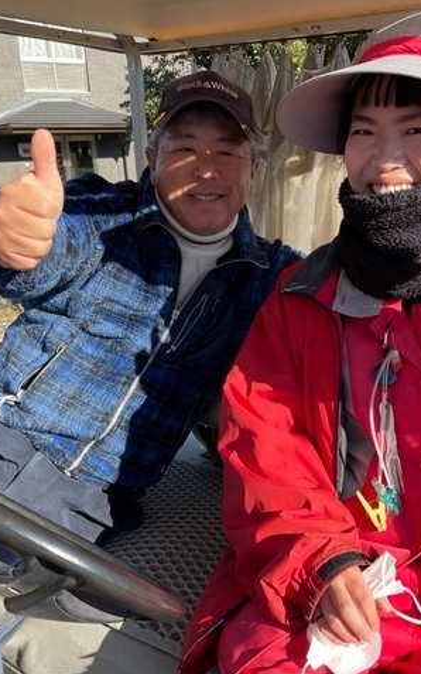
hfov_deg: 34.2
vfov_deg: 52.8
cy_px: 338
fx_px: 679
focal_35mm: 37
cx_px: 273
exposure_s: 1/812
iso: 32
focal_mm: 4.2
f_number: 1.6
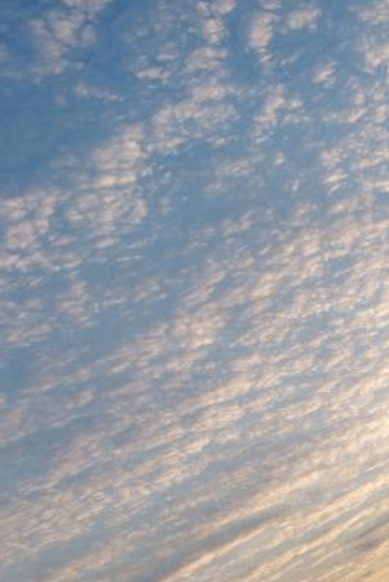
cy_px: 106
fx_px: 761
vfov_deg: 40.0
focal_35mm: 47
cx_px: 286
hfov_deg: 28.3
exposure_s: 1/333
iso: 40
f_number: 1.8
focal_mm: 5.23
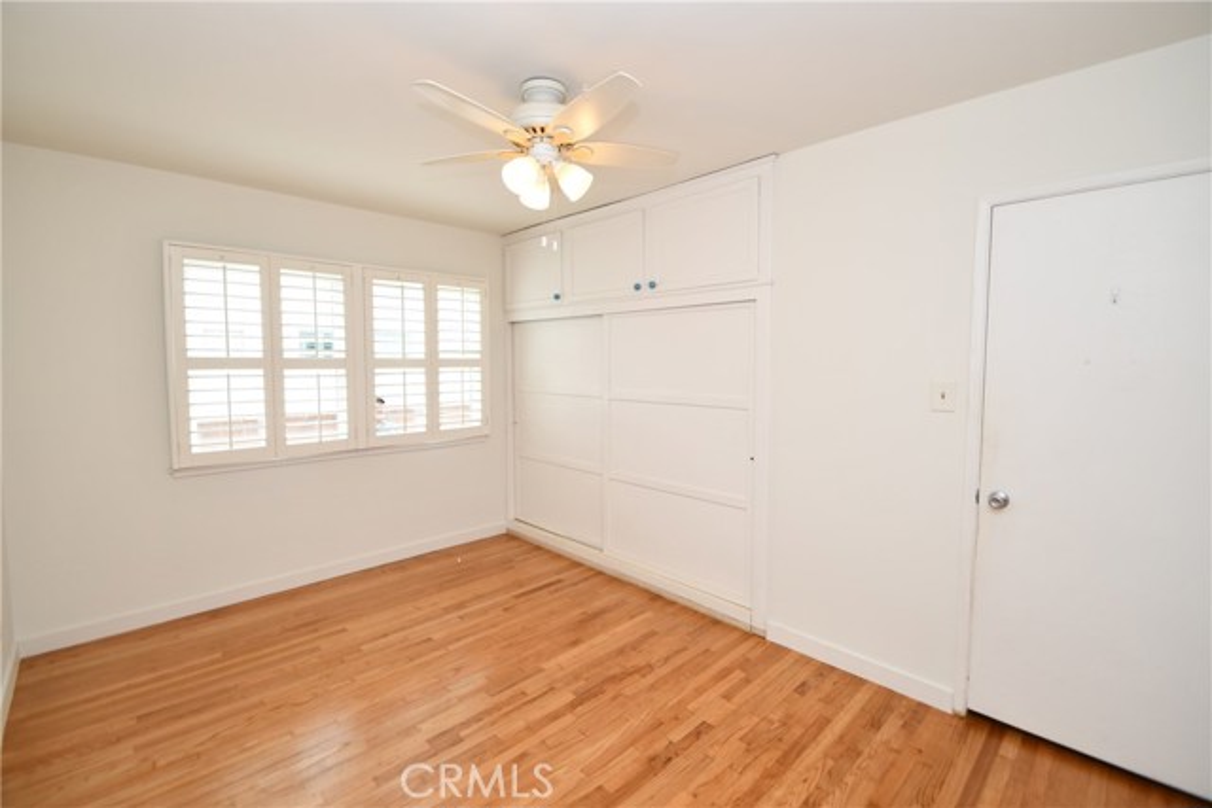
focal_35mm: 15
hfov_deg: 100.4
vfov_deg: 77.4
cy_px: 404
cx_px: 606
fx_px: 505
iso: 200
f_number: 5
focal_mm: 10
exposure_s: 1/100
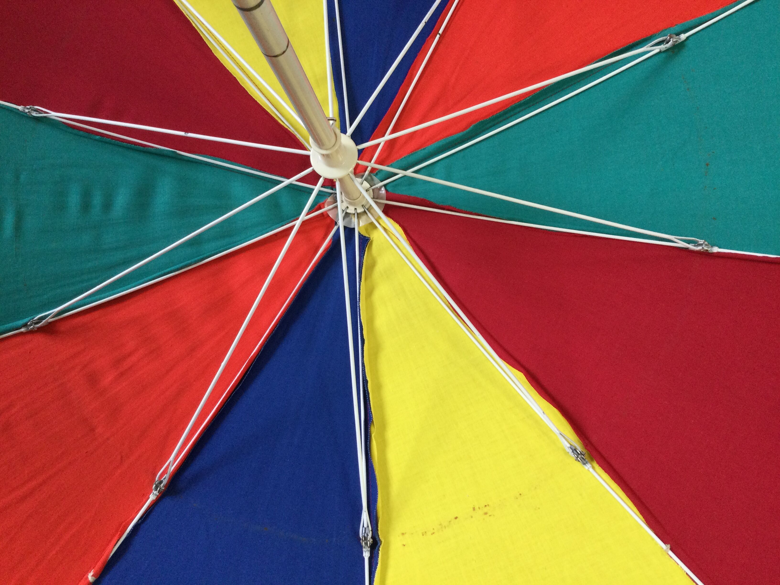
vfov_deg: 45.4
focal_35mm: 31
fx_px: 699
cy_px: 292
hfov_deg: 58.4
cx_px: 390
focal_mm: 3.3
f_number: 2.4
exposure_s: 1/33
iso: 50
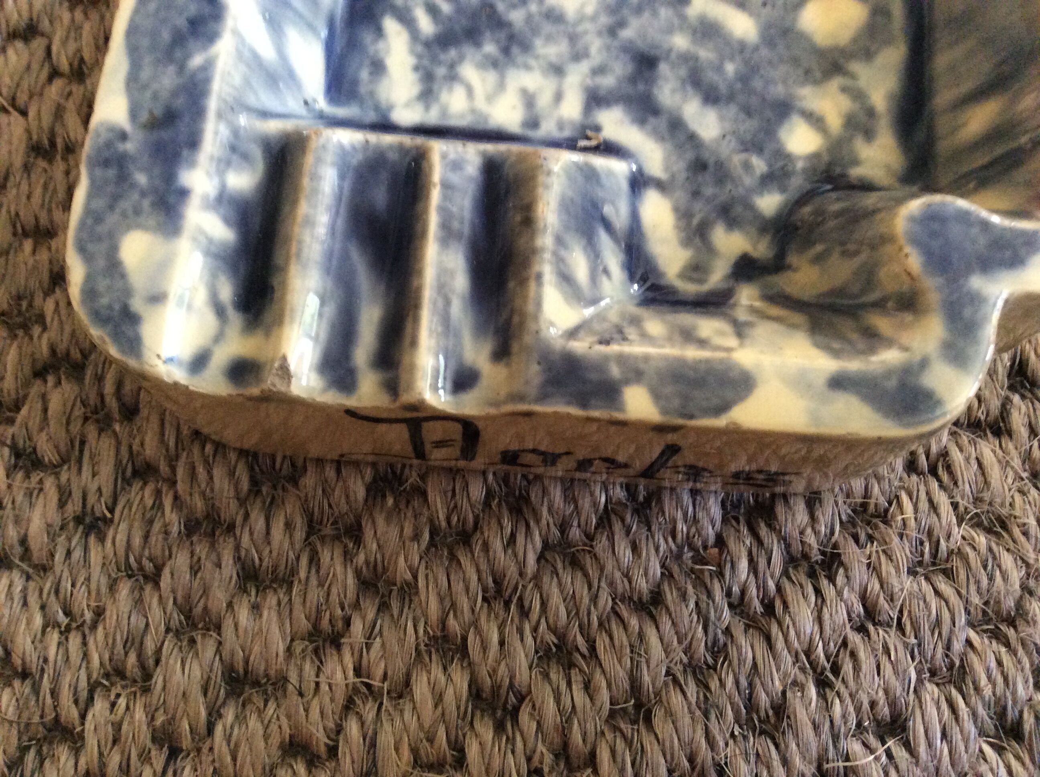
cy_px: 388
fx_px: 960
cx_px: 520
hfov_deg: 56.9
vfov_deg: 44.1
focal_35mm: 32
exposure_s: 1/17
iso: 250
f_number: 2.4
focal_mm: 3.3
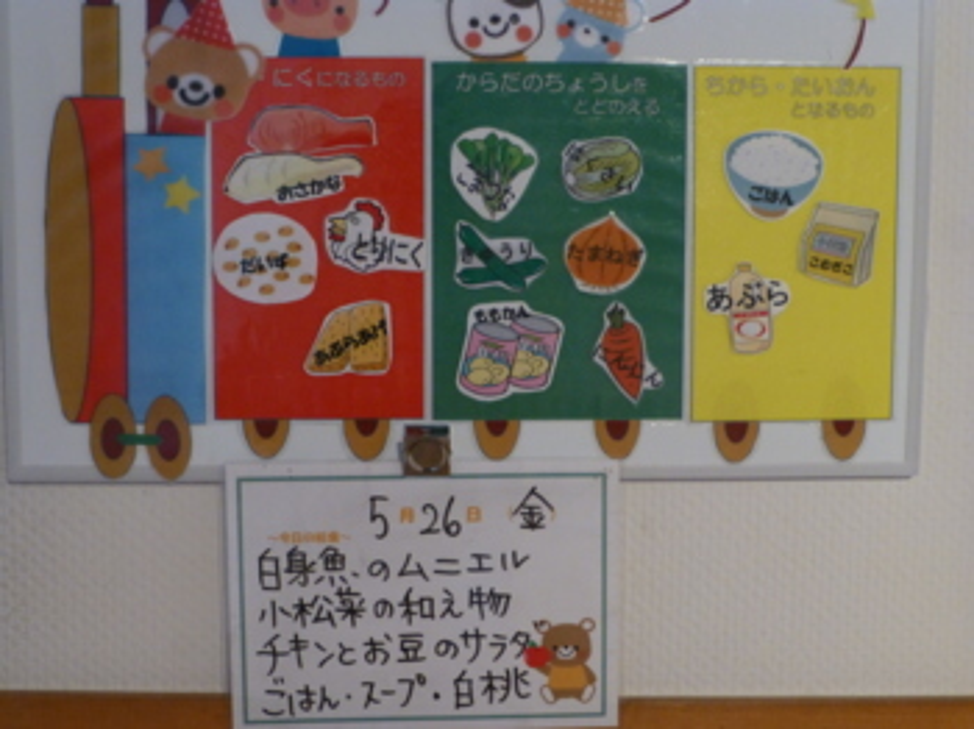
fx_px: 1434
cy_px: 364
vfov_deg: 28.5
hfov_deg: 37.5
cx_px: 487
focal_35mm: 51
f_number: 4.4
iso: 400
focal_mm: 9
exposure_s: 1/15
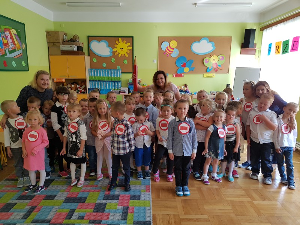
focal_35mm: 26
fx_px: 225
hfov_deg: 67.3
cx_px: 150
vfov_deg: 53.1
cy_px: 112
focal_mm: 4.2
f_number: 1.7
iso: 80
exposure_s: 1/50
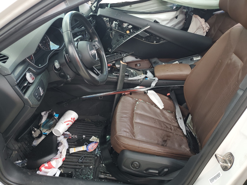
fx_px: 186
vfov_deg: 53.1
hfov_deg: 67.3
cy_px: 92
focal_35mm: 26
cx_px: 124
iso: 50
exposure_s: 1/217
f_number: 1.5
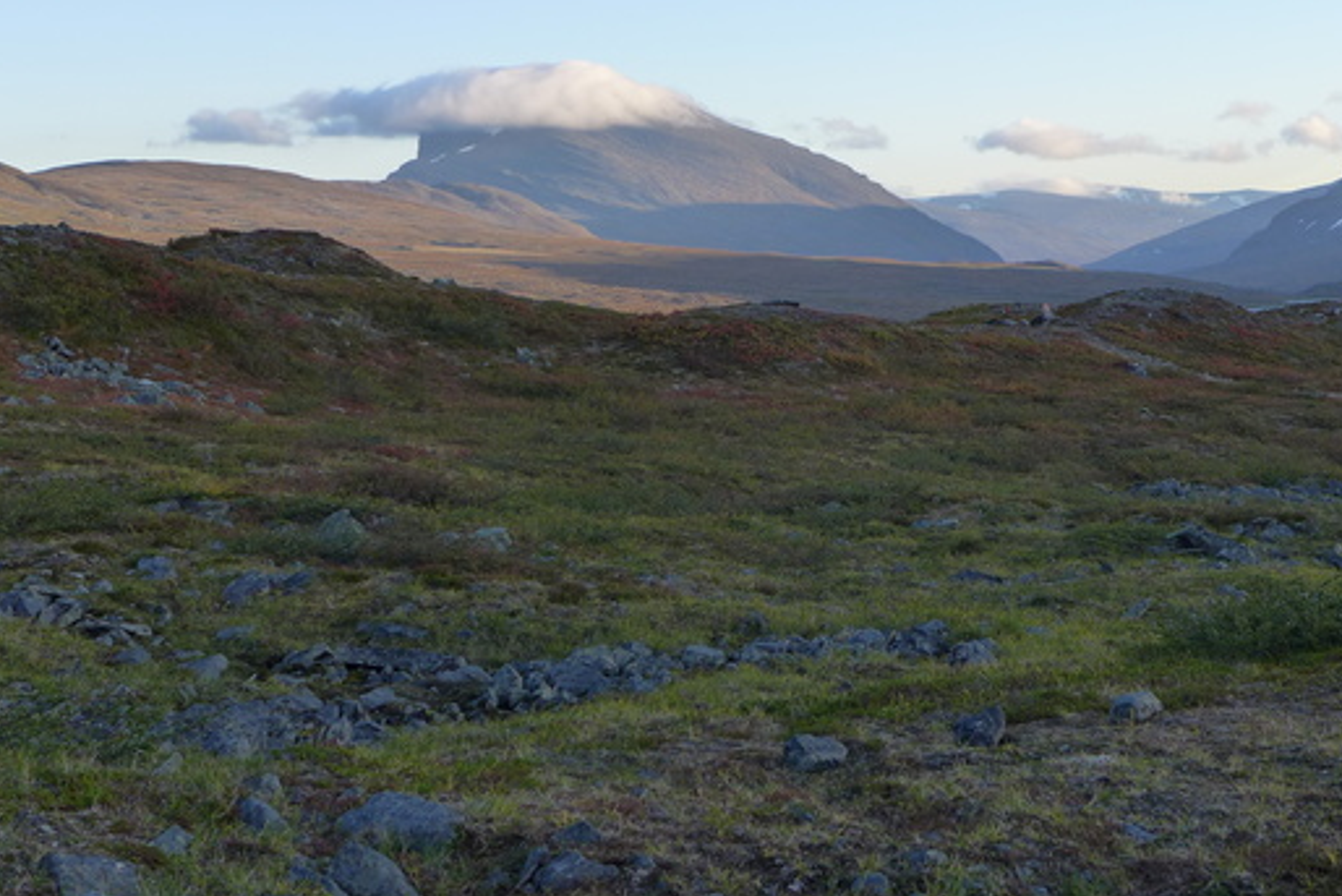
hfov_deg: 28.6
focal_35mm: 70
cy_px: 345
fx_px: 2610
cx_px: 915
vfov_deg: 19.4
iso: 125
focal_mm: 9.8
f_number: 2.8
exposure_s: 1/500
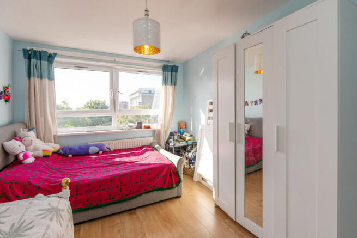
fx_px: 159
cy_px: 119
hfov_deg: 96.7
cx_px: 178
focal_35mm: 16
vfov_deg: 73.8
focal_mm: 16
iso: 320
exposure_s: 1/125
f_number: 8
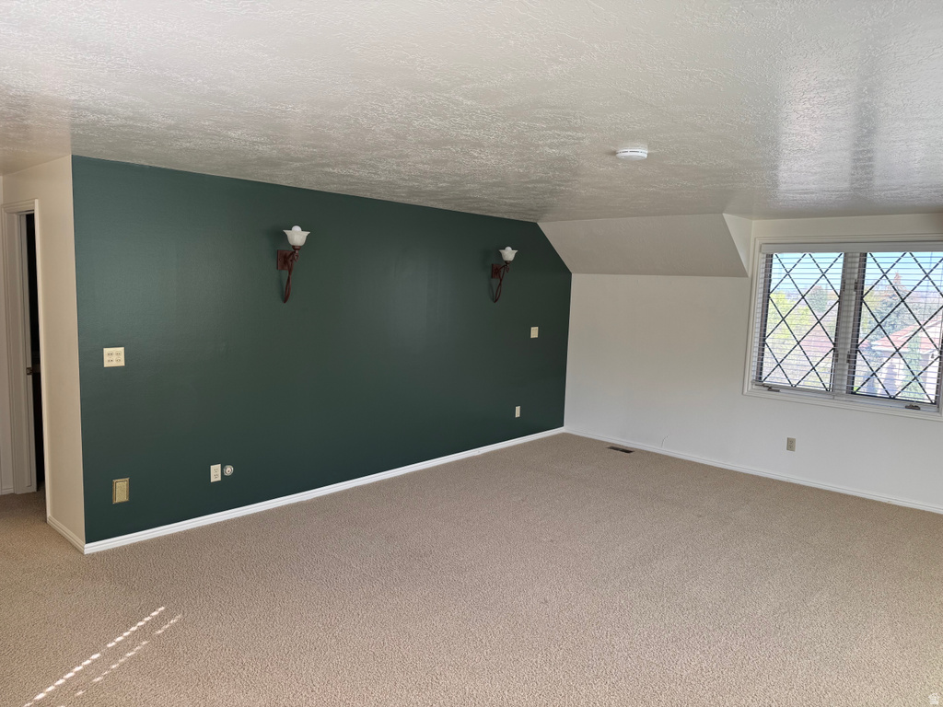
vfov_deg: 56.8
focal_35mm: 24
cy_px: 354
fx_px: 654
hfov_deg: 71.6
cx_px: 472
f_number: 1.78
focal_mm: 6.76
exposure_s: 1/164
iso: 64
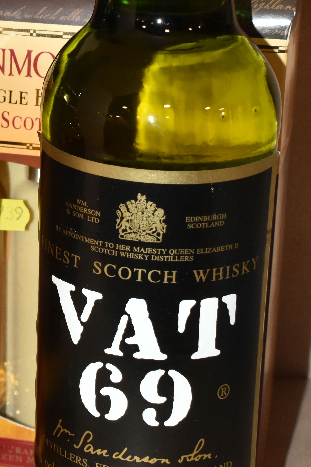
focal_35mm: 118
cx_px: -74
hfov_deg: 11.3
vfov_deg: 17.2
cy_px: 134
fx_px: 1532
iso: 800
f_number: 7.1
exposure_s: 1/60
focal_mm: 31
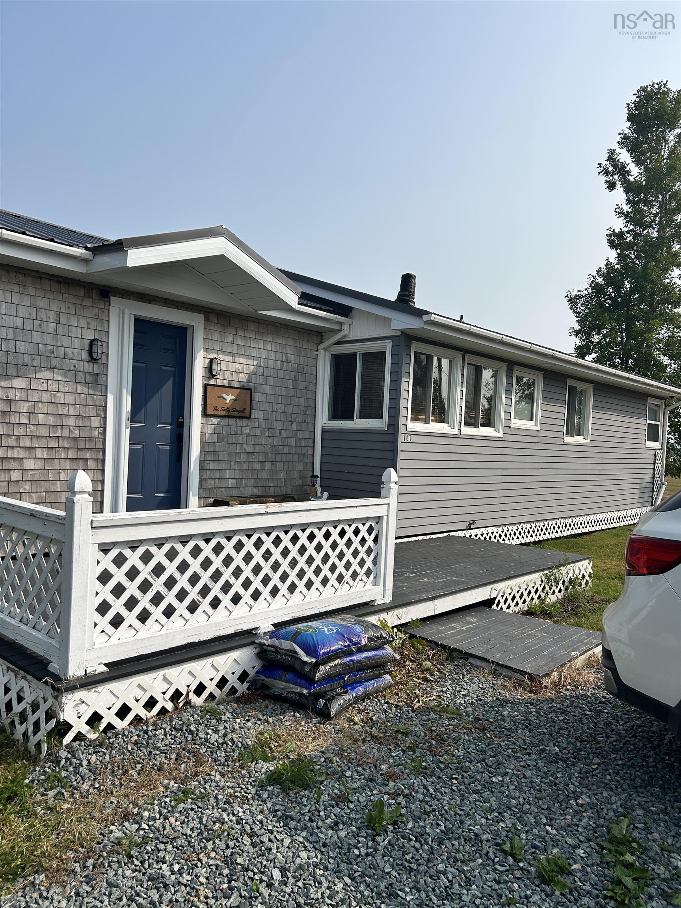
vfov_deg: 67.3
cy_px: 454
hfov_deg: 53.1
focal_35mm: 26
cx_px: 340
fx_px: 682
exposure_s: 1/5587
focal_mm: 5.7
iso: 50
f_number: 1.5
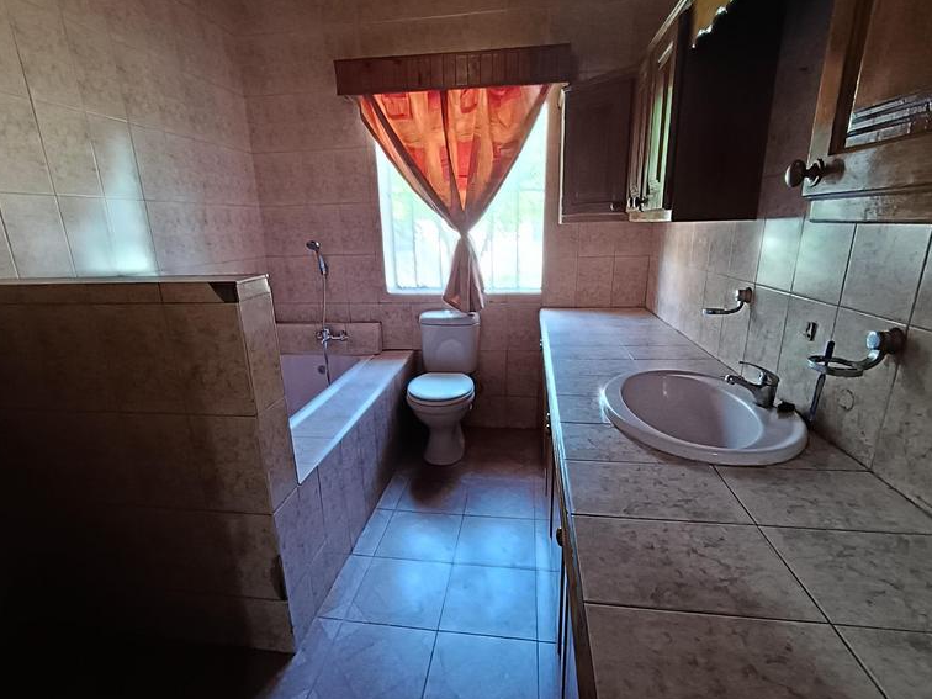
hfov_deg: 87.8
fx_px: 485
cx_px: 461
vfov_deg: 71.6
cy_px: 365
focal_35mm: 18
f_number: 2.2
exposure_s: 1/25
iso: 734
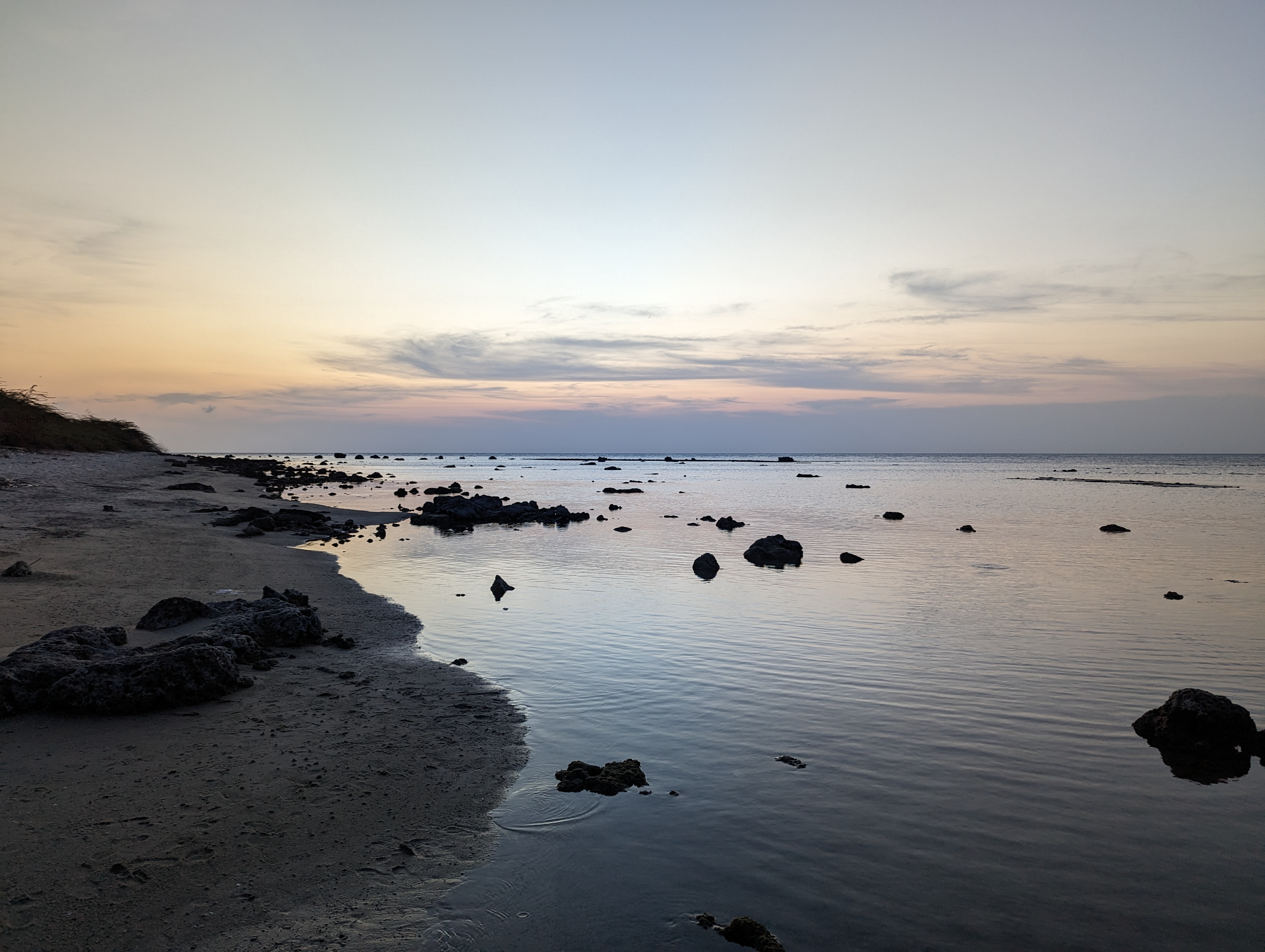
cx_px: 632
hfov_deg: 71.5
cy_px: 476
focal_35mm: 24
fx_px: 878
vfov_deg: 56.9
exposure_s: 1/48.7
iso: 57
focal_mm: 6.81
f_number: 1.85
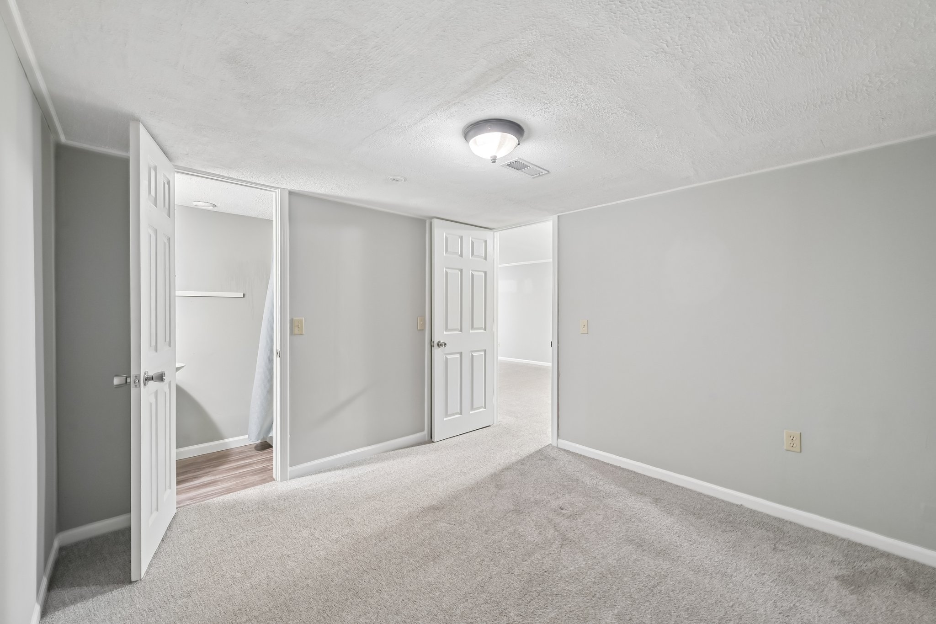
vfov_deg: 81.2
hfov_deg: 104.3
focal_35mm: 14
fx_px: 364
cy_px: 312
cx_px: 468
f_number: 8
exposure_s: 1/2
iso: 400
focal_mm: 14
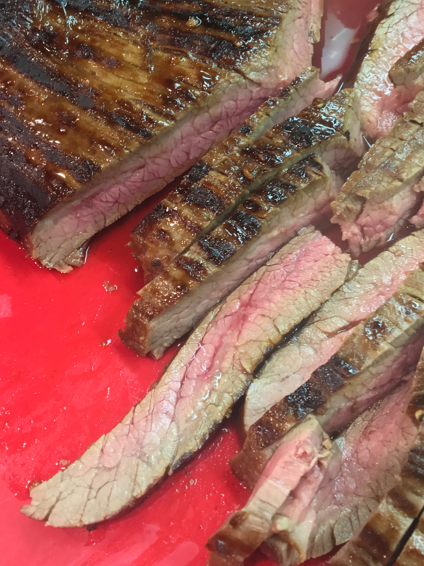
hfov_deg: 35.9
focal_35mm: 40
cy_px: 222
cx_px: 242
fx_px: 653
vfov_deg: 46.5
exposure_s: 1/30
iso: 200
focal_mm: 4.15
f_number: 2.2
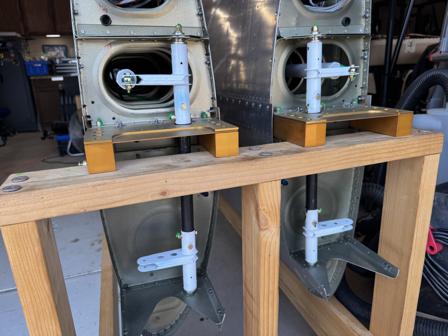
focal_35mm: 24
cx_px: 224
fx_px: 311
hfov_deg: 71.6
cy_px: 168
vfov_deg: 56.8
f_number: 1.78
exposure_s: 1/366
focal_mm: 6.76
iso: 80
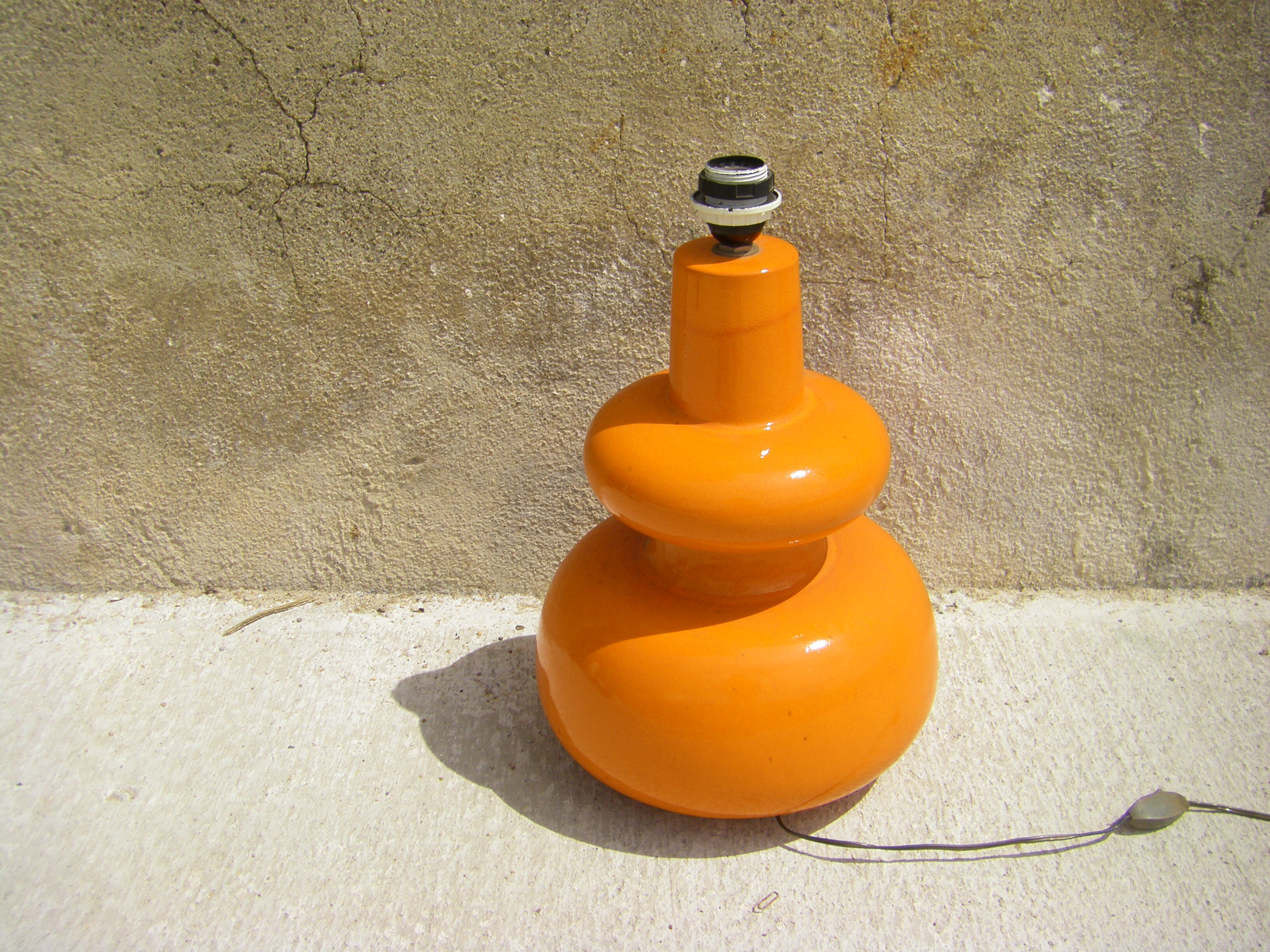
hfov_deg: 49.0
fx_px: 1394
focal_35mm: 38
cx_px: 635
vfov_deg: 37.7
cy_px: 476
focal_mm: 6.3
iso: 64
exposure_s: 1/320
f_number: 7
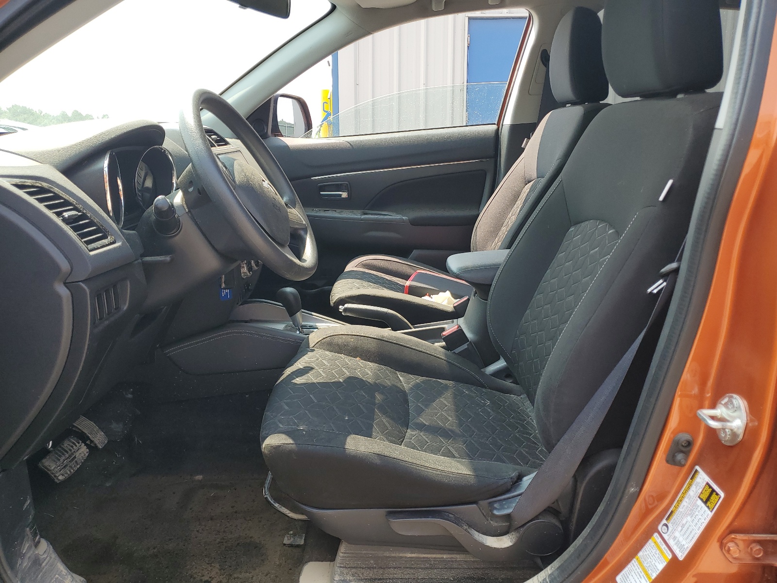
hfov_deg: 67.3
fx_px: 584
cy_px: 292
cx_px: 388
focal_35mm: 26
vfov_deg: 53.1
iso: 50
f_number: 1.5
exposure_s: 1/526
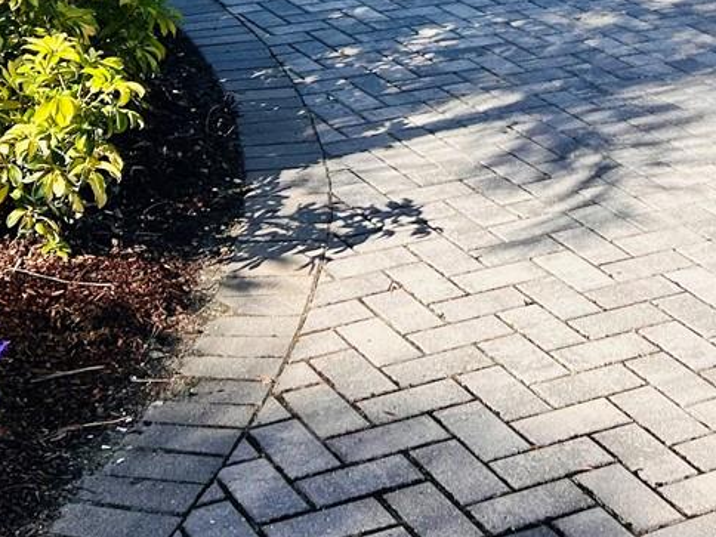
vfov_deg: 16.2
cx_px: 601
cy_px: -182
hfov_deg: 22.4
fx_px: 1779
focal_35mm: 86
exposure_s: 1/2695
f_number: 1.5
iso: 50
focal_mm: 5.7
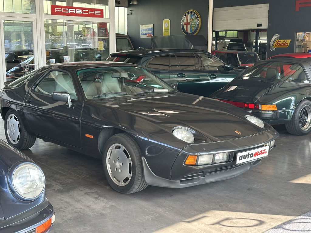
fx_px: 431
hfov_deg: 39.7
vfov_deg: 30.3
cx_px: 156
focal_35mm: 48
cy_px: 116
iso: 80
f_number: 1.78
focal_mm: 6.86
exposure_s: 1/133
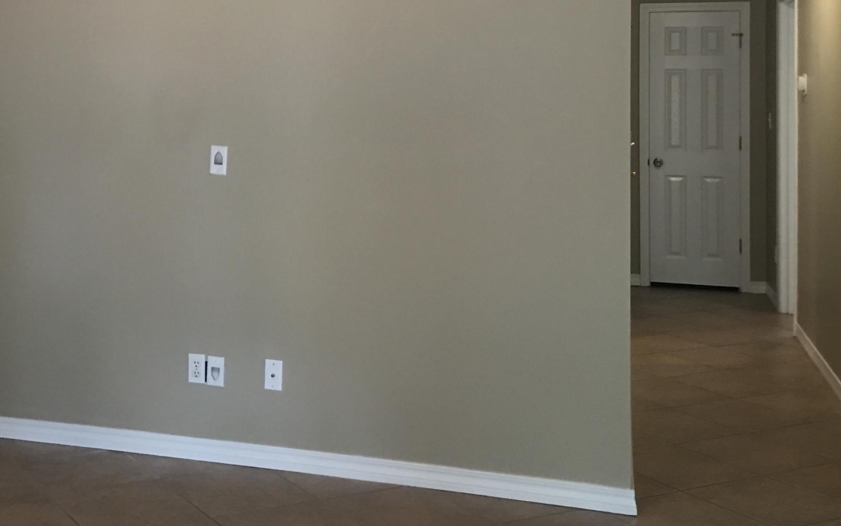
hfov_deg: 38.6
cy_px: 72
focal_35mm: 51
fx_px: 1169
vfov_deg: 24.7
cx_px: 218
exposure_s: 1/15
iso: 50
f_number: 2.2
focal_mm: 4.15
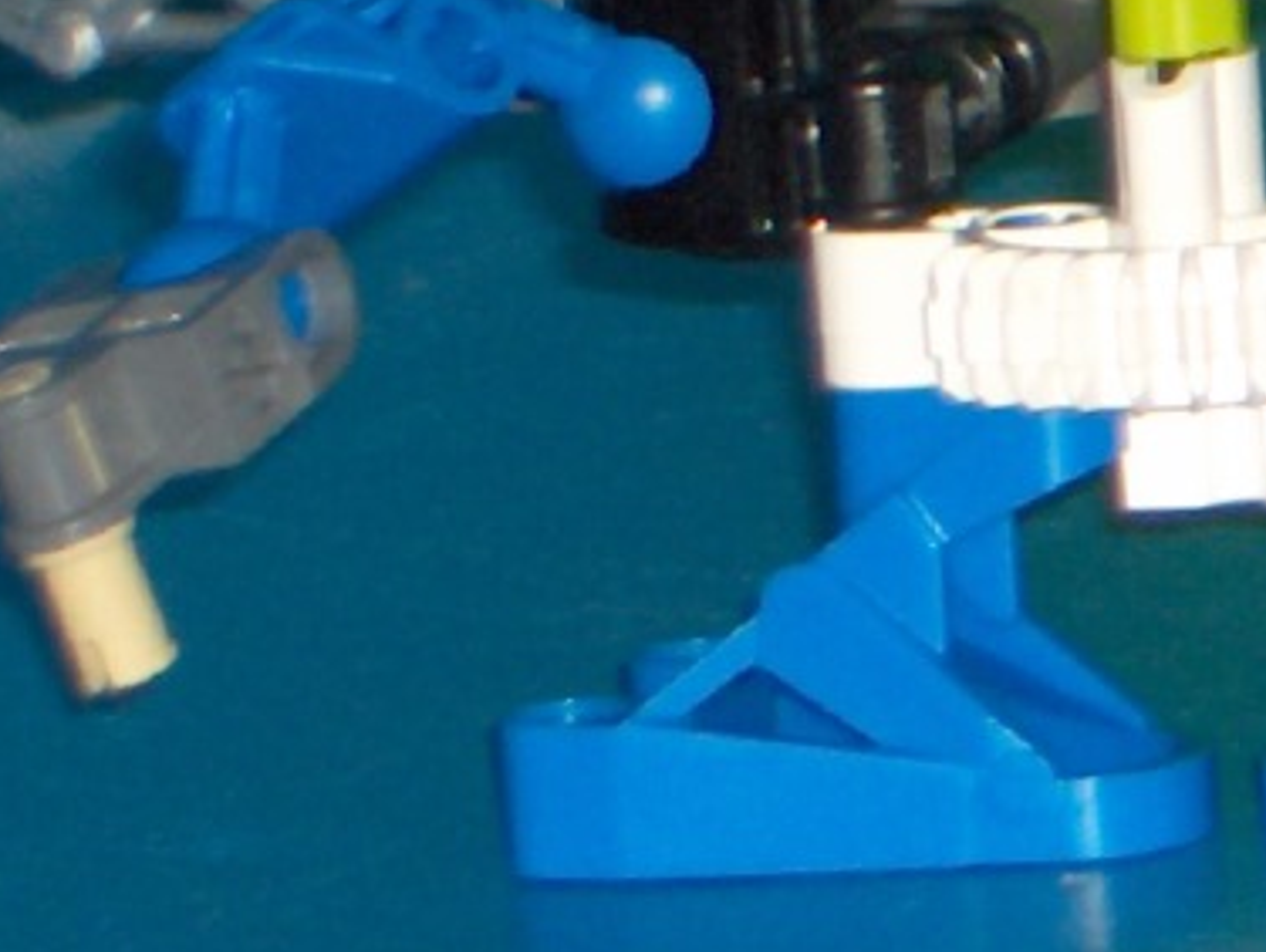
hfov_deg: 2.7
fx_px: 26284
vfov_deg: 2.1
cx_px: 3211
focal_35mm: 718
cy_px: -797
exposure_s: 1/125
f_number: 4.9
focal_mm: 24
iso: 100
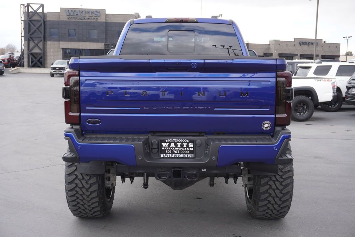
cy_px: 118
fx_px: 429
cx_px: 178
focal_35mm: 44
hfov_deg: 44.9
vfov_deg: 30.9
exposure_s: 1/100
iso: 100
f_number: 6.3
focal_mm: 29
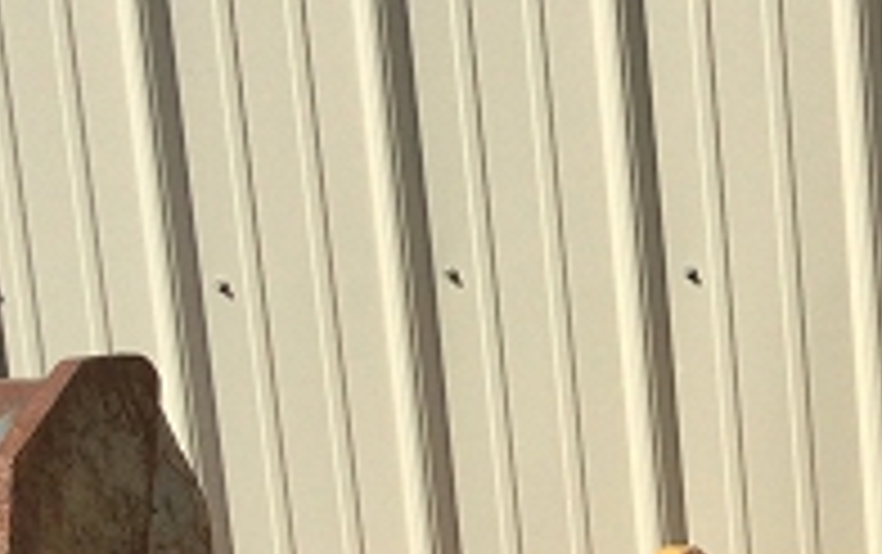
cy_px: 1000
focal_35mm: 134
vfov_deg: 9.3
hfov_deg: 14.7
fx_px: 3225
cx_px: 1256
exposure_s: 1/1314
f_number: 2.4
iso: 25
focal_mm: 3.3
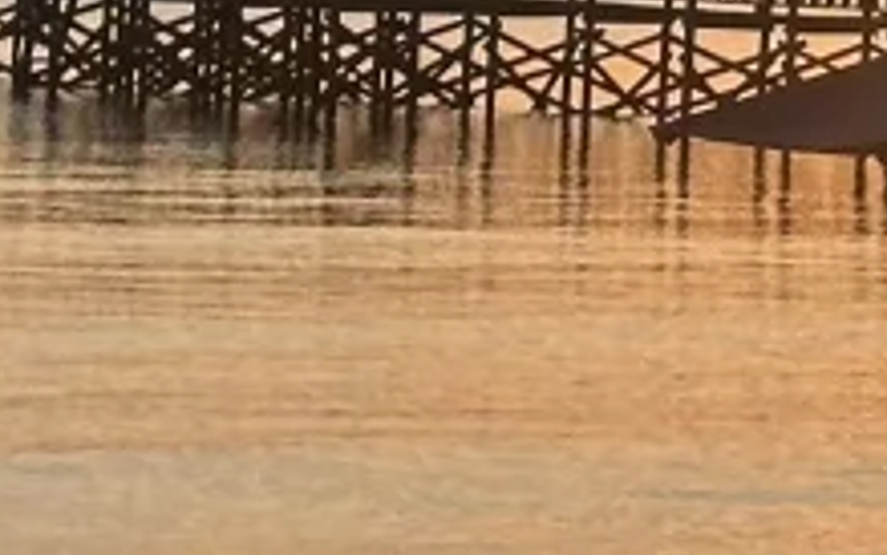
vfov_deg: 3.9
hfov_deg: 6.3
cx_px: 219
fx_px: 8100
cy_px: -458
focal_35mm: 335
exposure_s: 1/5000
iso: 64
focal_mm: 6.86
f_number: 1.78
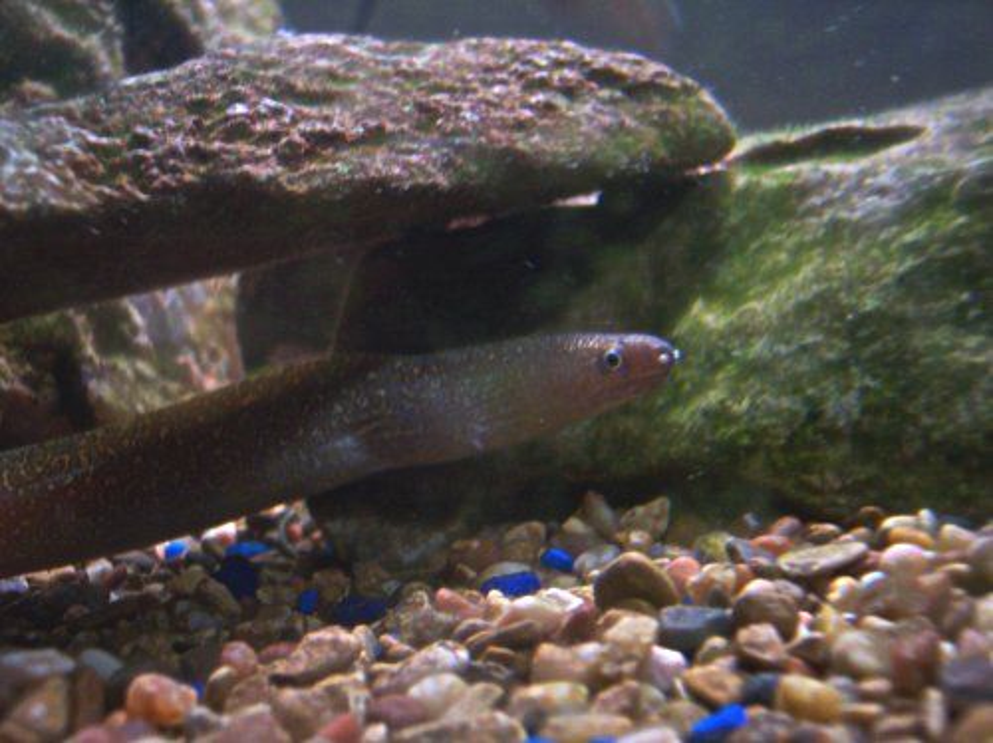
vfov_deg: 37.7
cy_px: 372
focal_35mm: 38
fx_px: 1089
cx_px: 496
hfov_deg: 49.0
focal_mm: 8
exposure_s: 1/8
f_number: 2.8
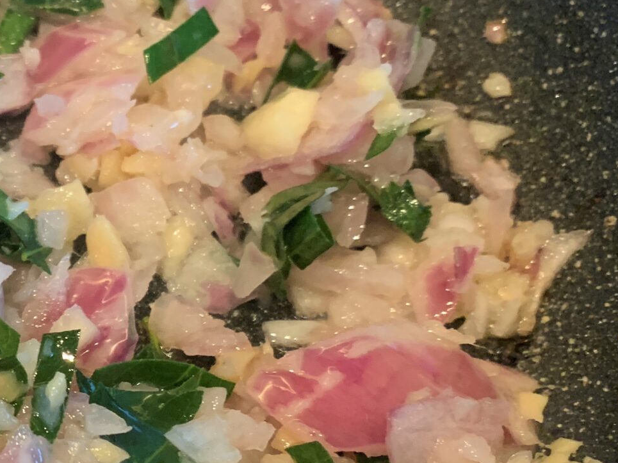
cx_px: -75
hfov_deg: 25.9
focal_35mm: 69
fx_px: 1231
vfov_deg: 21.3
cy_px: 261
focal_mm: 4.25
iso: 250
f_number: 1.8
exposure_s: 1/50
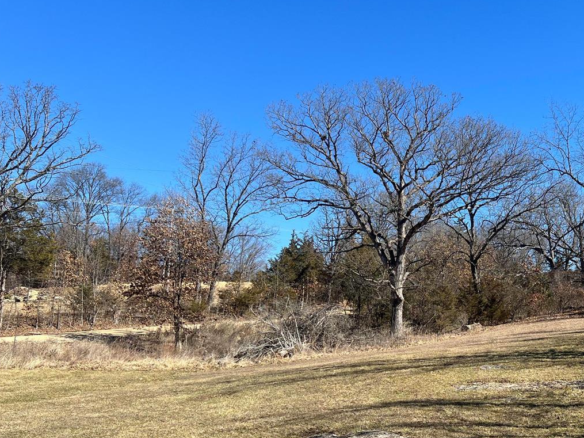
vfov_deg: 34.7
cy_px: 301
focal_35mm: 41
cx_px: 424
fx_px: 692
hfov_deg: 44.5
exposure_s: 1/2695
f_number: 1.5
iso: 50
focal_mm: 5.7
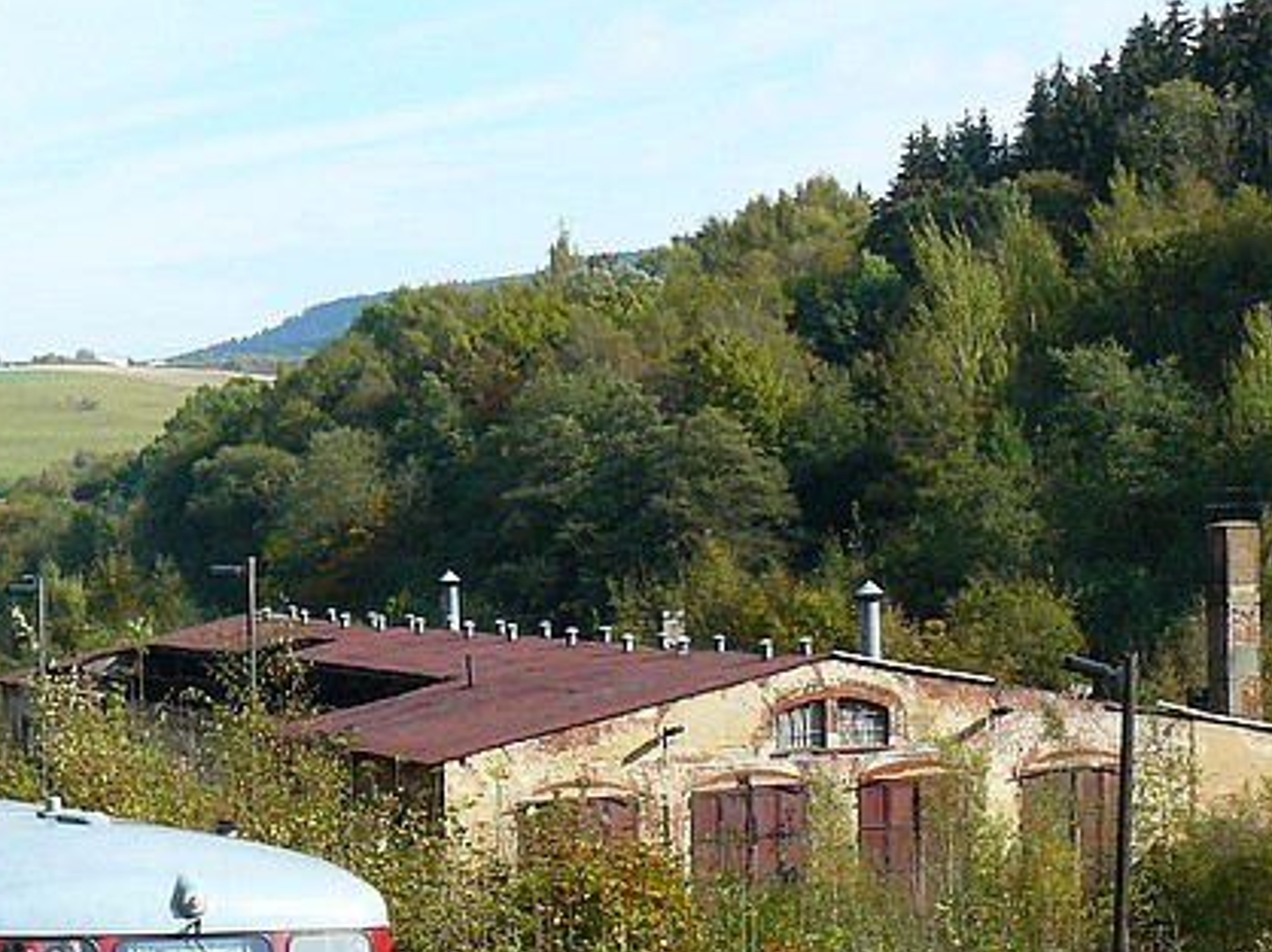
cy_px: 858
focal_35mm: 90
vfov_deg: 16.2
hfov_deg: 21.6
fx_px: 3305
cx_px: 301
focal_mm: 7.9
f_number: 5
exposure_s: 1/500
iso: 200
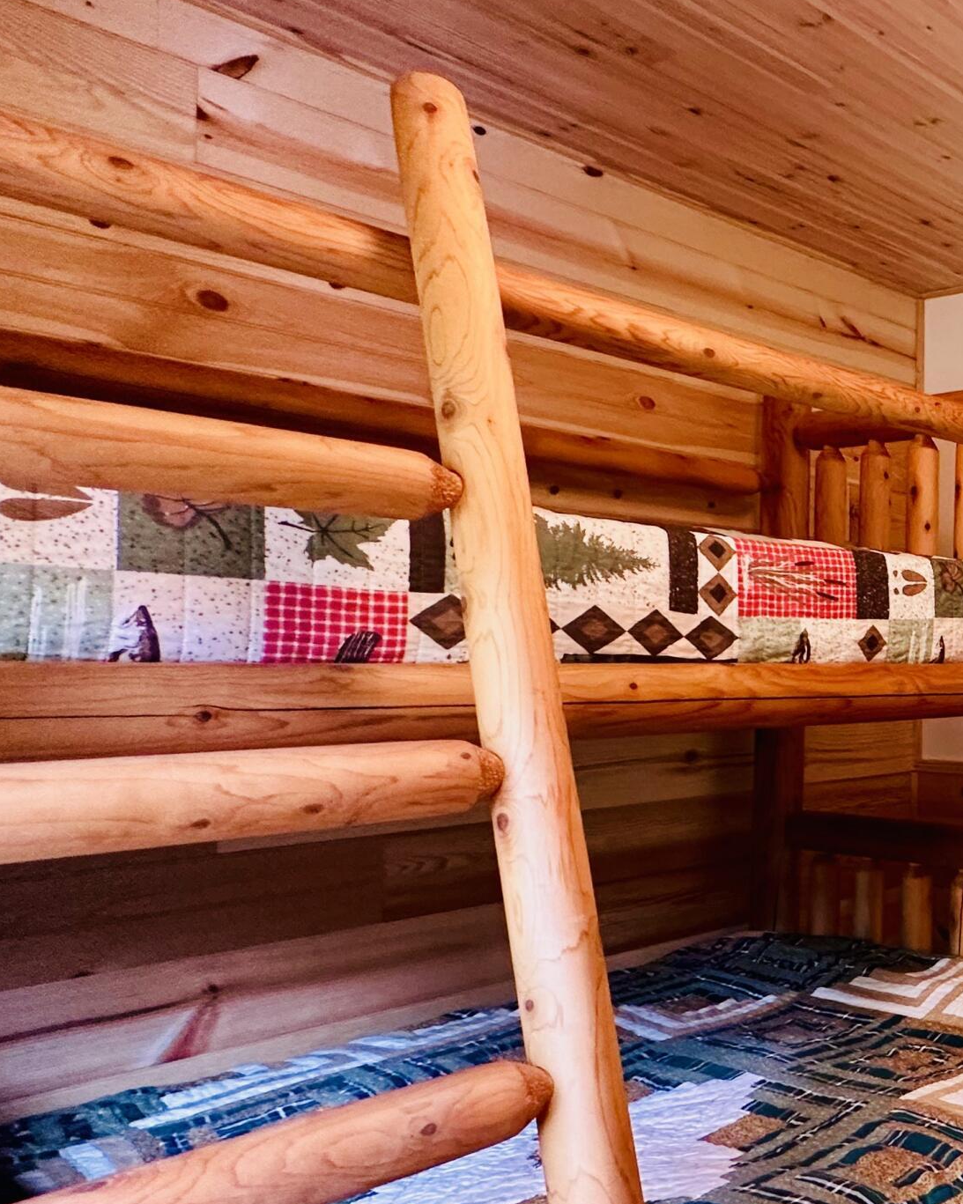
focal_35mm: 30
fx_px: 1069
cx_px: 1289
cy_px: 644
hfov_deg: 33.4
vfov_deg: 58.7
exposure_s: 1/60
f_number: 2.2
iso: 250
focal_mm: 2.22
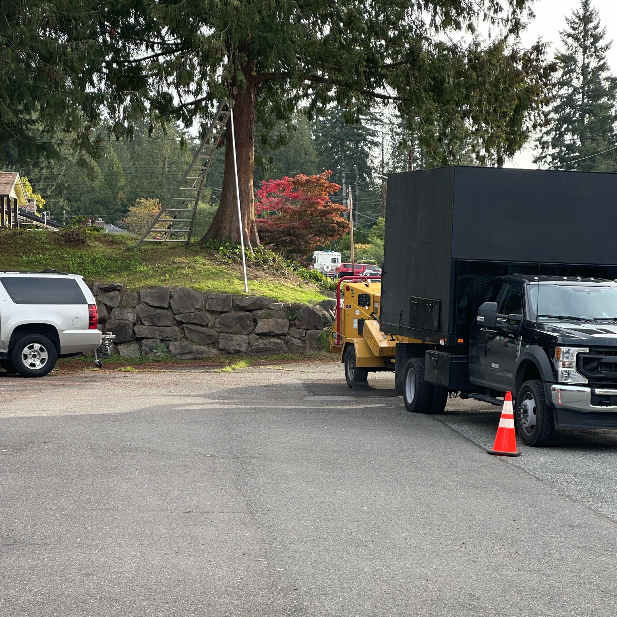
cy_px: 353
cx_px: 308
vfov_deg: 19.1
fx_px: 1835
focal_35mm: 91
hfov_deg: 19.1
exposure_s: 1/186
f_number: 2.8
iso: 32
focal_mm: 9
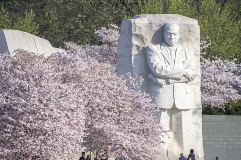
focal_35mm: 750
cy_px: 80
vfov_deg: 1.8
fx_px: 5020
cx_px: 120
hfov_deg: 2.7
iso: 125
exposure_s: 1/800
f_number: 5.6
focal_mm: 500
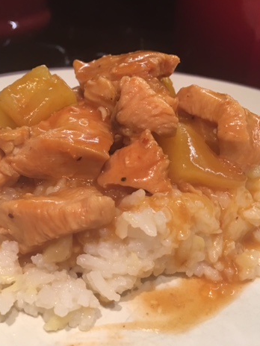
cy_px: 177
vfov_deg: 46.8
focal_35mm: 40
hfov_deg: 35.8
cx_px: 102
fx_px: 401
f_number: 2.2
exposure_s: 1/15
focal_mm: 4.15
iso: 80
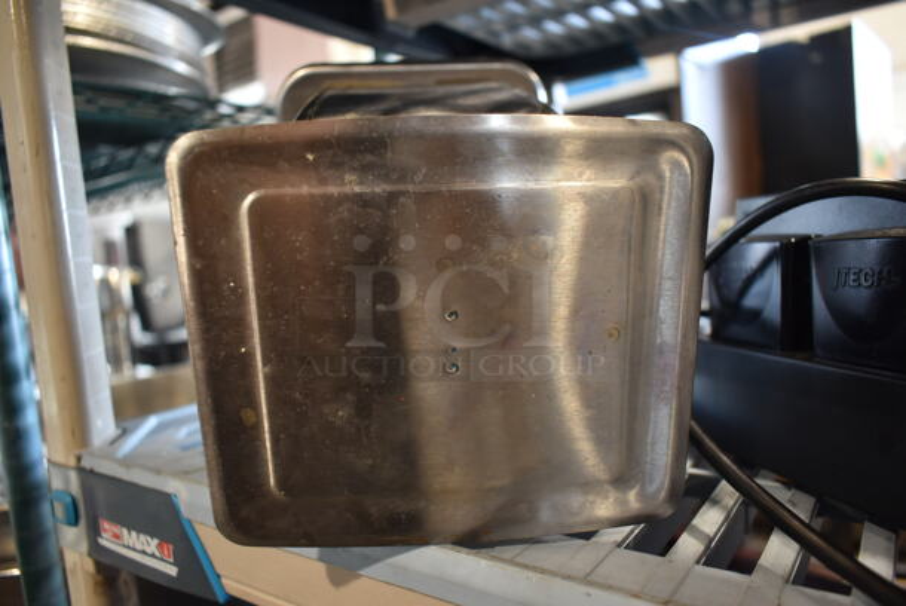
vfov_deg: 48.0
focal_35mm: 27
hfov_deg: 67.3
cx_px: 453
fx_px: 680
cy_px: 303
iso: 640
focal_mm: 18
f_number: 3.5
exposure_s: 1/30
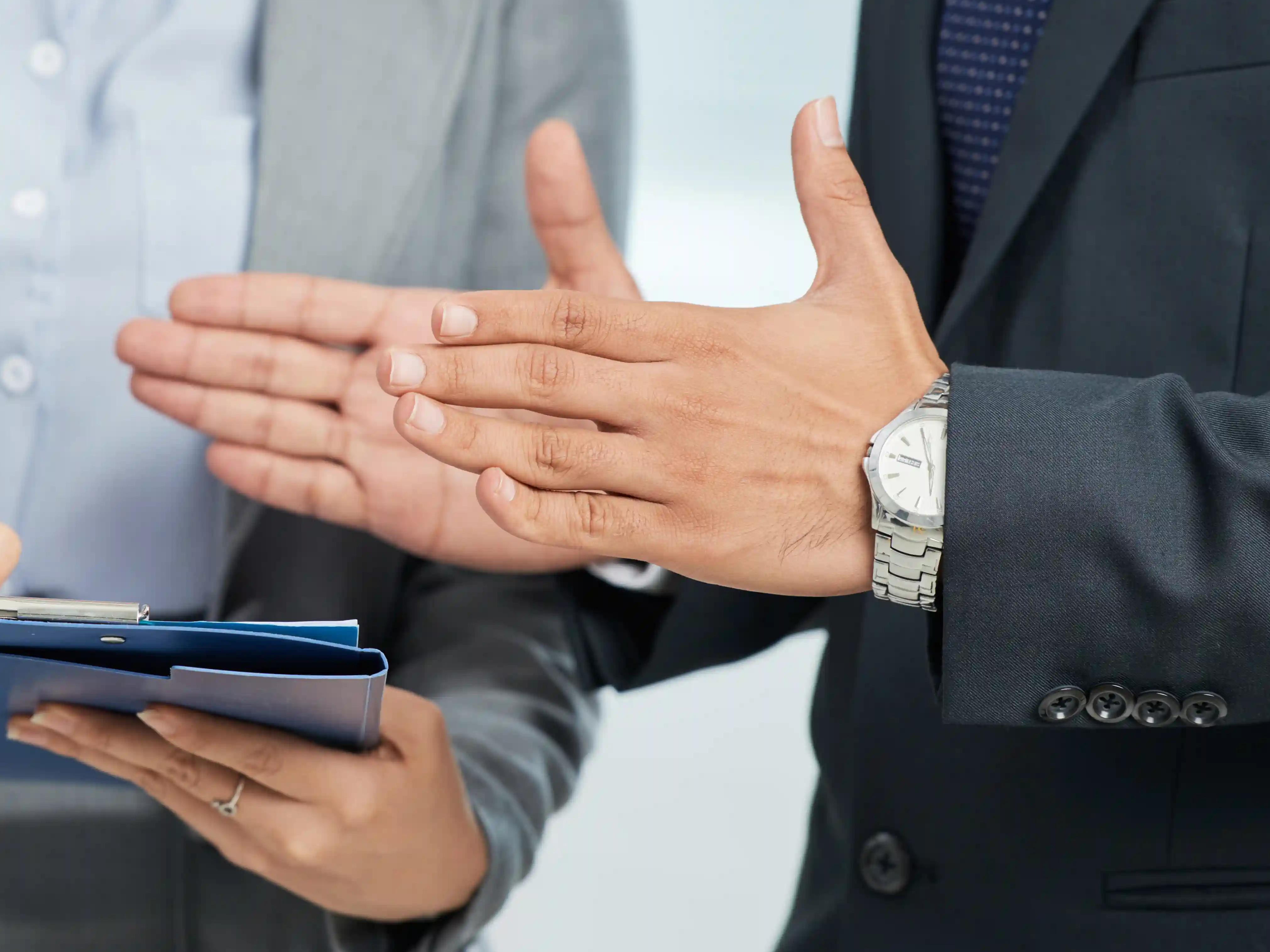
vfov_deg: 5.6
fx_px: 9759
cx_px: 218
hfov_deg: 7.4
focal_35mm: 266
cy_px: 389
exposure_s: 1/125
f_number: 4
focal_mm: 155
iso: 140
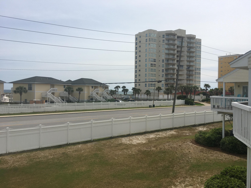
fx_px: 210
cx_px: 126
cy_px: 94
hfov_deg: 61.7
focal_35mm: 29
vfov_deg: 48.2
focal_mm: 4.15
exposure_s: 1/2747
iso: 25
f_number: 2.2
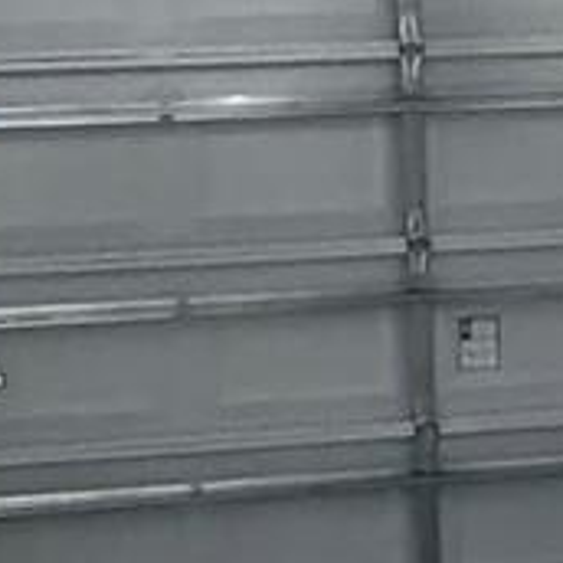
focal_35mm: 115
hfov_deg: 15.0
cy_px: 802
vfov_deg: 14.3
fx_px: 2116
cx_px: 530
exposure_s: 1/60
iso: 1250
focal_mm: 2.22
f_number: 2.2
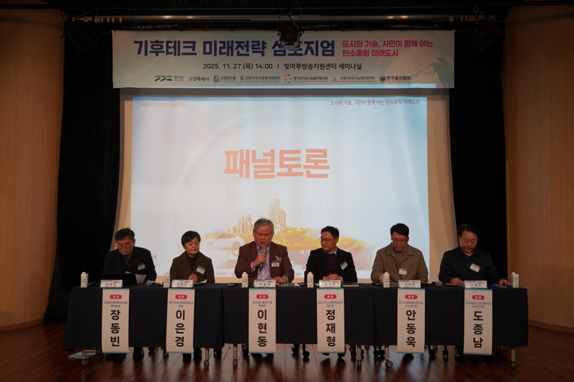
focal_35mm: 35
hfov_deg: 54.5
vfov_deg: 37.8
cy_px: 191
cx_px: 287
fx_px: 558
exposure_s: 1/160
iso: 800
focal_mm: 35
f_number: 4
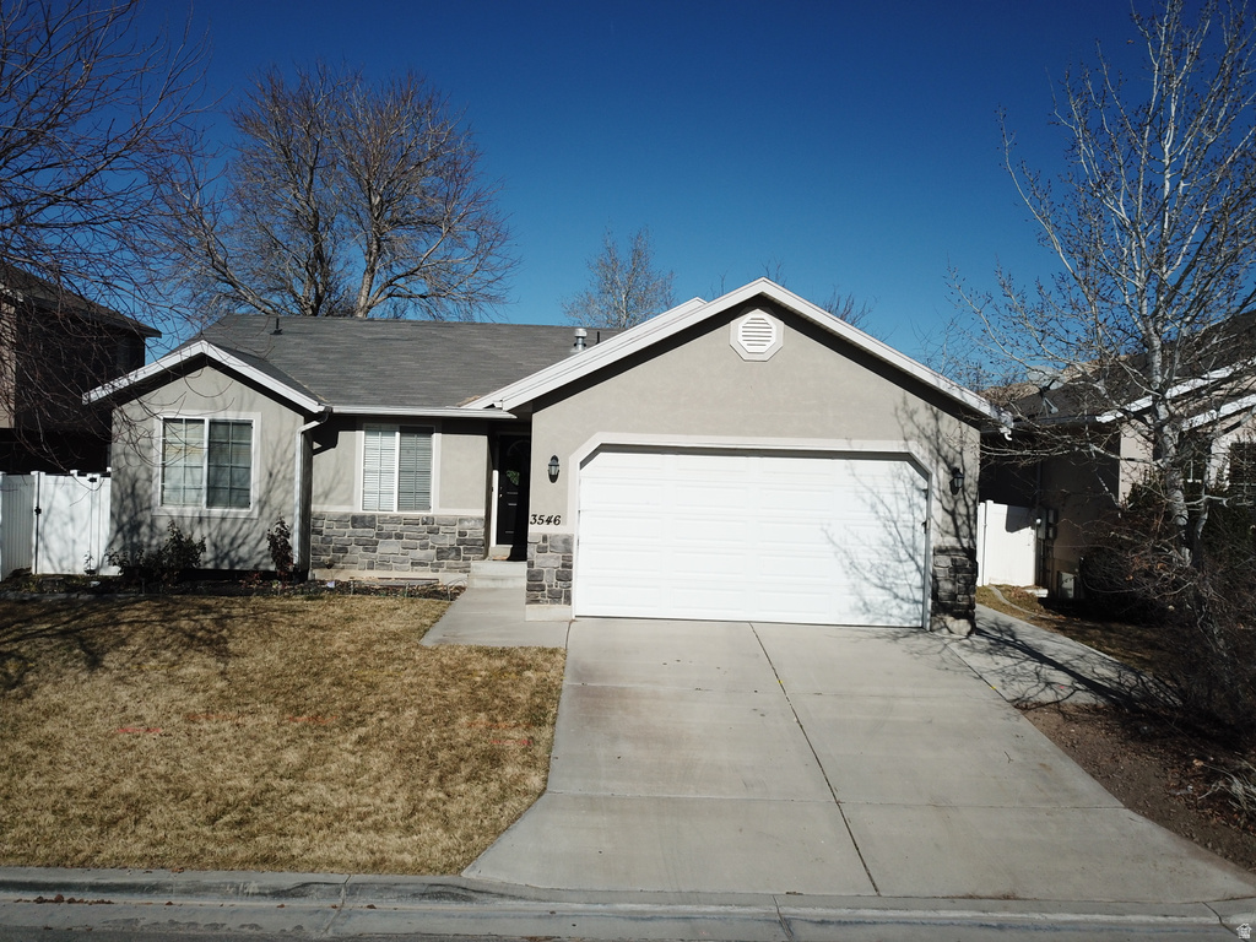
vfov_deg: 53.1
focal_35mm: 26
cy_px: 471
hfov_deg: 67.3
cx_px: 628
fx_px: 943
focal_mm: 4.73
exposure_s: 1/3311
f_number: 2.2
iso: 100
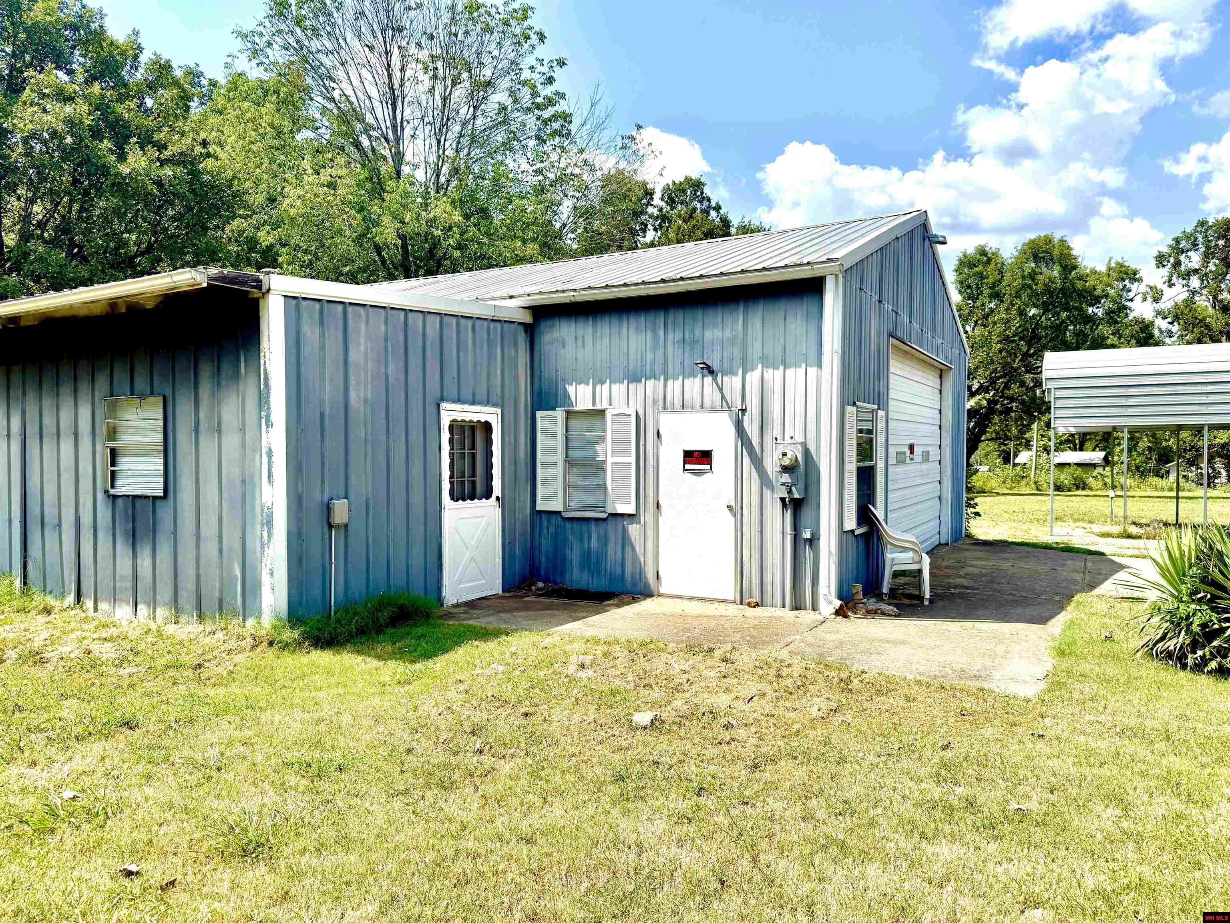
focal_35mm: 24
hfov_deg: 71.6
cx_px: 615
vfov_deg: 56.8
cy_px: 462
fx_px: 853
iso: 80
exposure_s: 1/4405
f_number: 1.78
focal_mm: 6.76
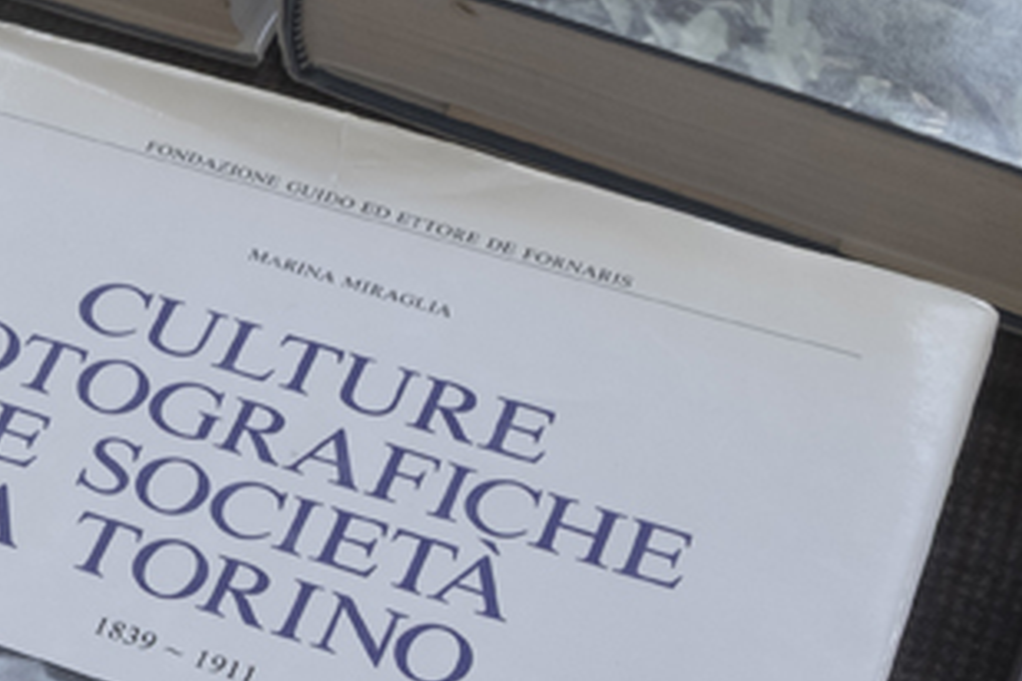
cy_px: 311
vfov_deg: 10.7
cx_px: -238
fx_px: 3633
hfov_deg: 15.4
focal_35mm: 128
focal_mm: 22.3
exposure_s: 1/125
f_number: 6.4
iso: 640
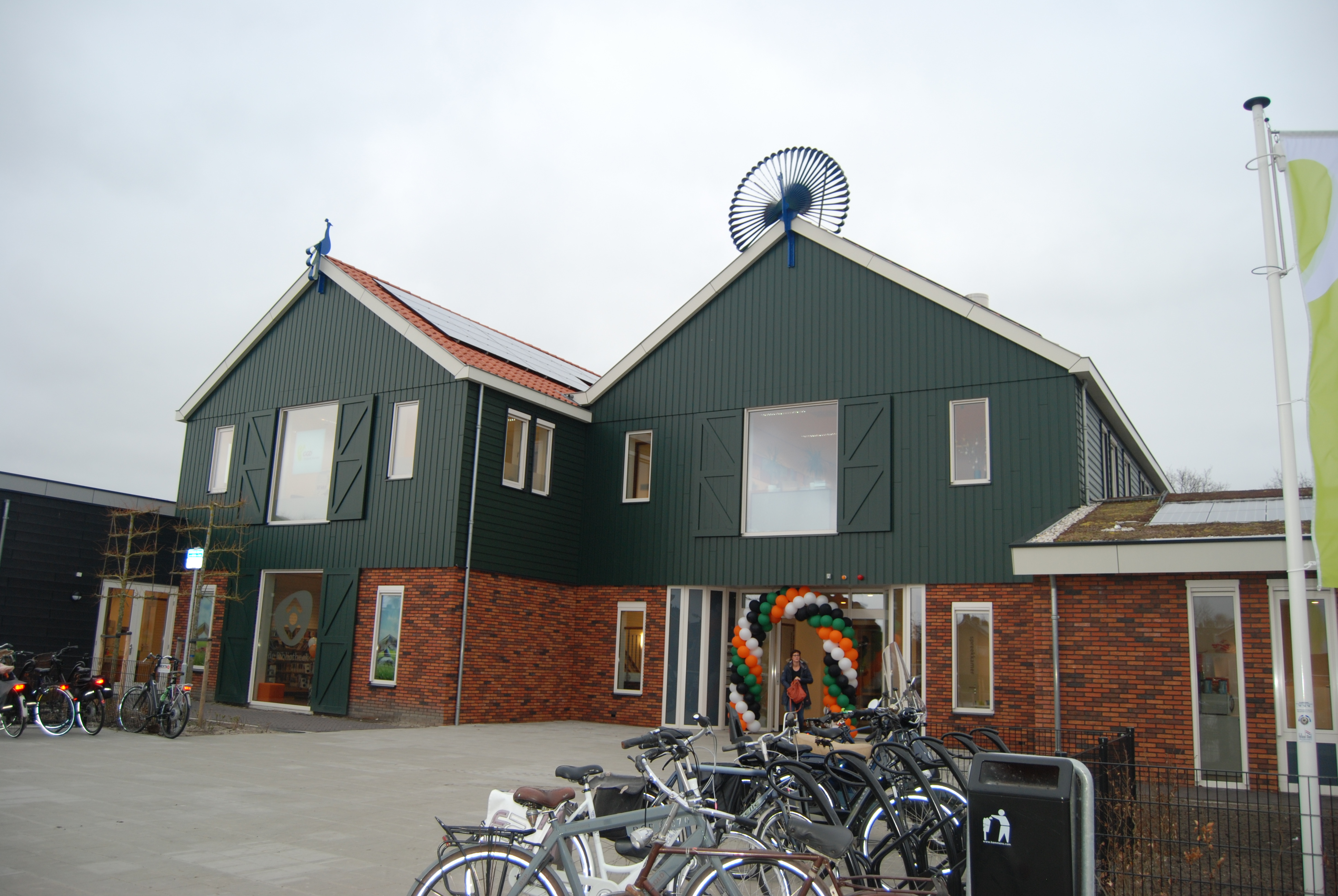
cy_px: 448
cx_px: 669
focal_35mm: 27
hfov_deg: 67.3
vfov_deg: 48.0
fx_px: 1005
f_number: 3.5
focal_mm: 18
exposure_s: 1/80
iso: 200
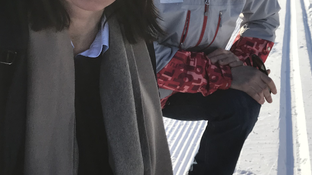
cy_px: 89
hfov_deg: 30.1
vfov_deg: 18.5
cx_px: 312
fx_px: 538
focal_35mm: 65
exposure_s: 1/3300
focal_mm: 3.99
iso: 20
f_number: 1.8
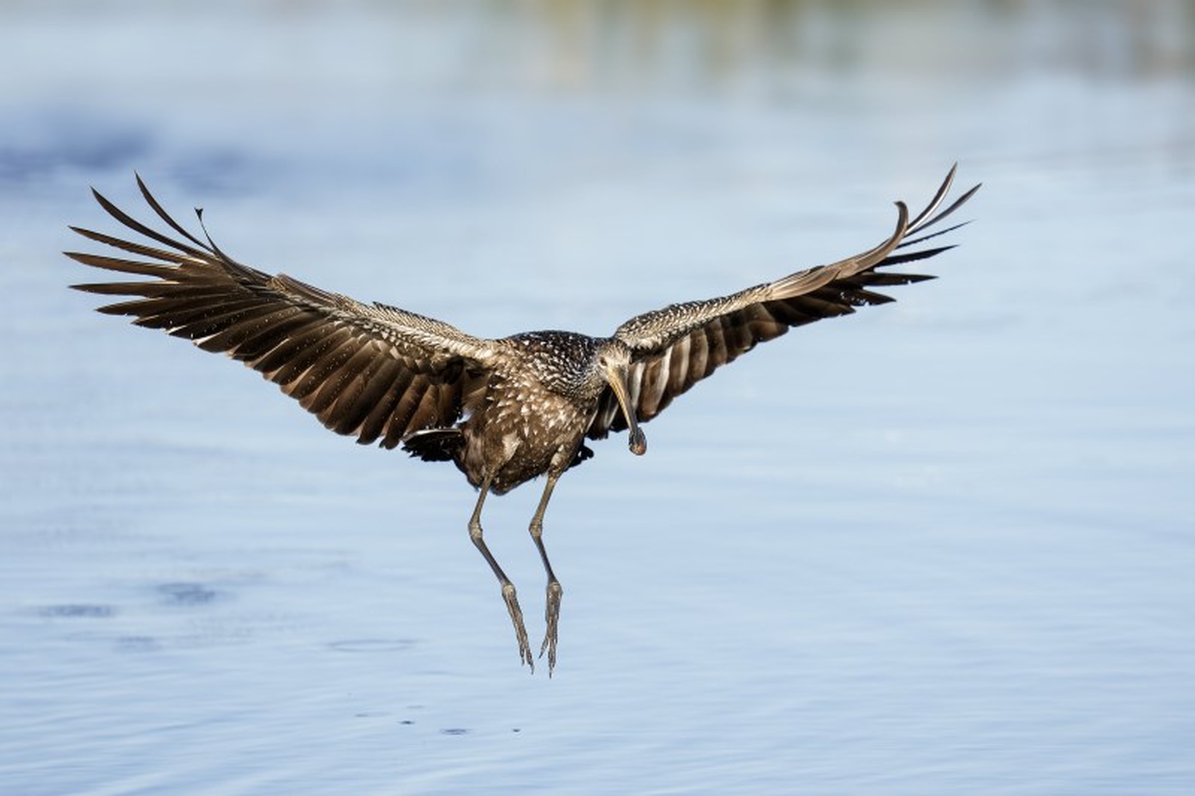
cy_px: 398
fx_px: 15597
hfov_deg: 4.4
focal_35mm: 470
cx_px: 598
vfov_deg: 2.9
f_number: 6.3
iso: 1600
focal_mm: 470
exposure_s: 1/3200
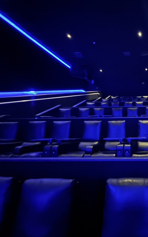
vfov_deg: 85.1
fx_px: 129
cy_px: 119
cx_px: 155
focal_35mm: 20
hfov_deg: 47.1
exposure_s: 1/2
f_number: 2.2
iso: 6400
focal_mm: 2.22
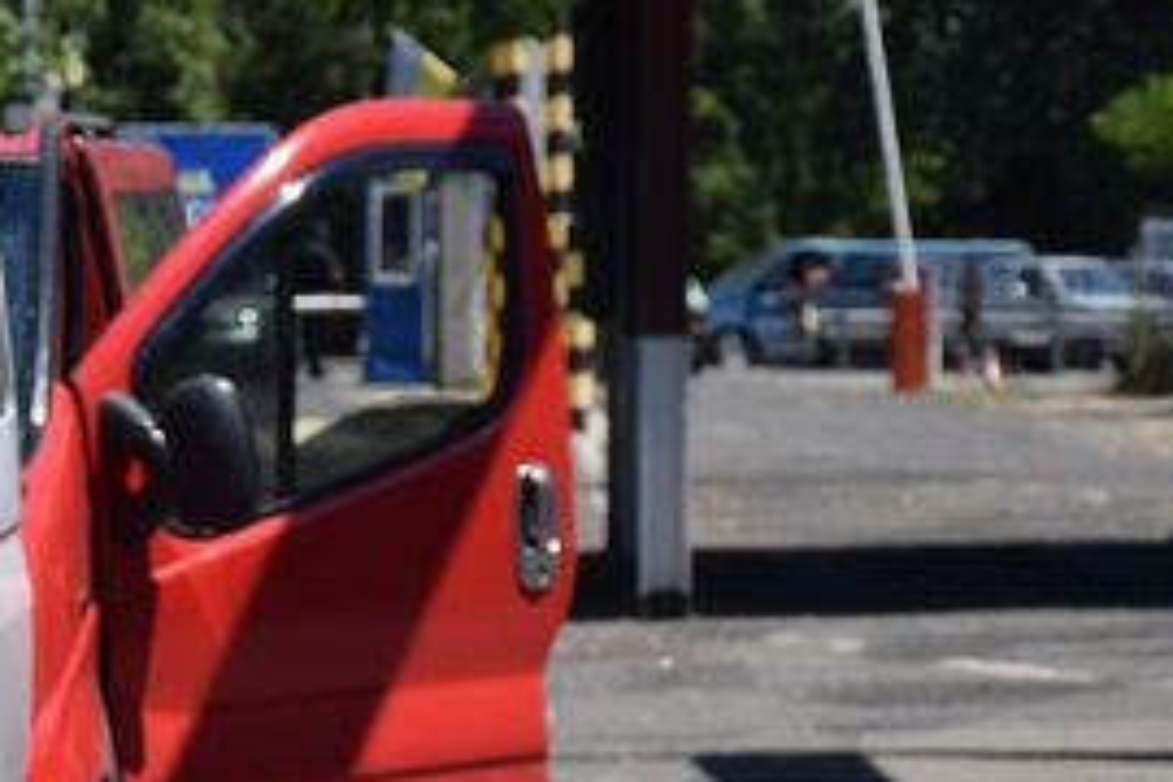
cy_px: 973
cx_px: 9
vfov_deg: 4.2
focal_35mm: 324
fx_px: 10556
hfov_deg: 6.3
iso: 200
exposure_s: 1/800
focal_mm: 80
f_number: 7.1
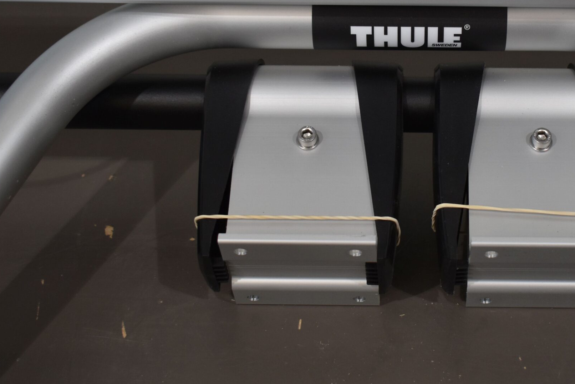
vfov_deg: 16.8
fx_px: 1294
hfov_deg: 24.8
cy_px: 140
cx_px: 418
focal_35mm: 81
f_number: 4.5
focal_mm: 34
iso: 560
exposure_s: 1/250
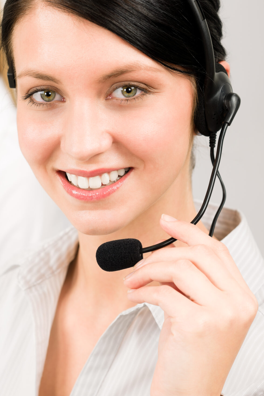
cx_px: -4
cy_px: 197
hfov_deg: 10.6
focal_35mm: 128
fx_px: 1408
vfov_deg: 16.0
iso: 100
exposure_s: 1/200
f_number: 5.6
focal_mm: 85
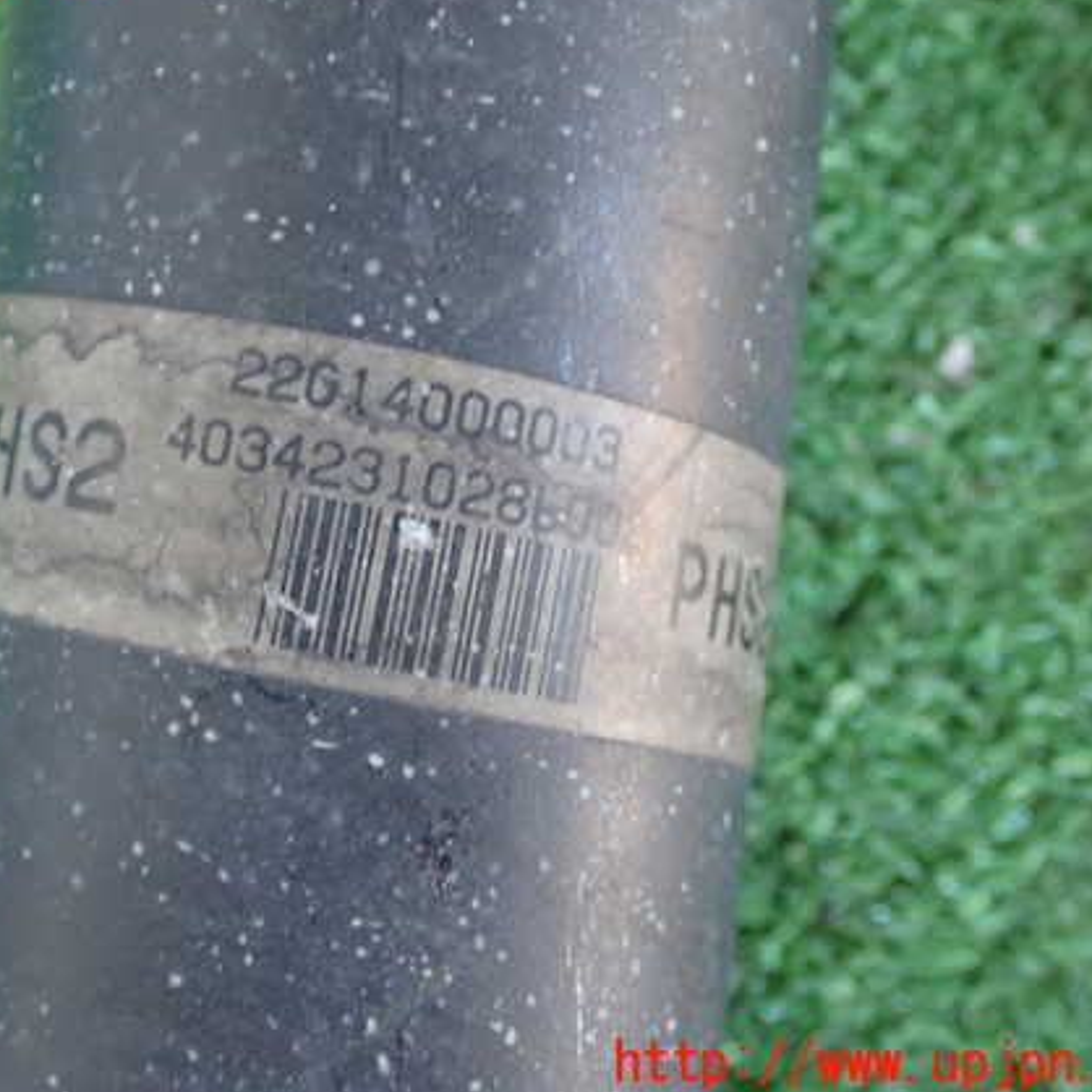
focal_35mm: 52
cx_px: 421
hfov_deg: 32.7
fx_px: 1856
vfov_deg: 32.8
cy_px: 509
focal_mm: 7.31
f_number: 2.8
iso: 500
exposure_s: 1/40
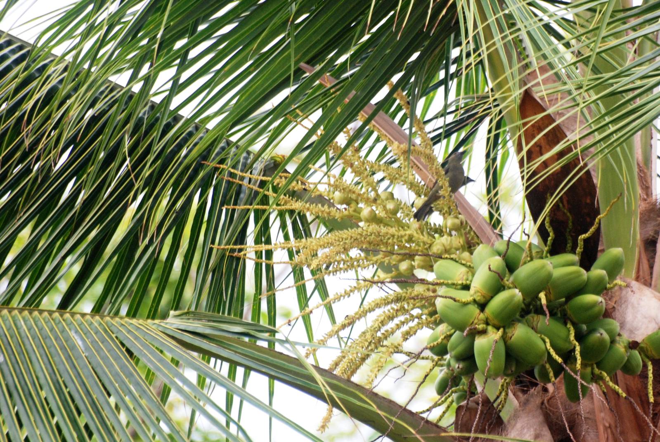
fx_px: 8261
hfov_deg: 4.6
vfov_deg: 3.1
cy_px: 221
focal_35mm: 450
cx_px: 330
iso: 400
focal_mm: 300
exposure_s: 1/200
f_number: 5.6
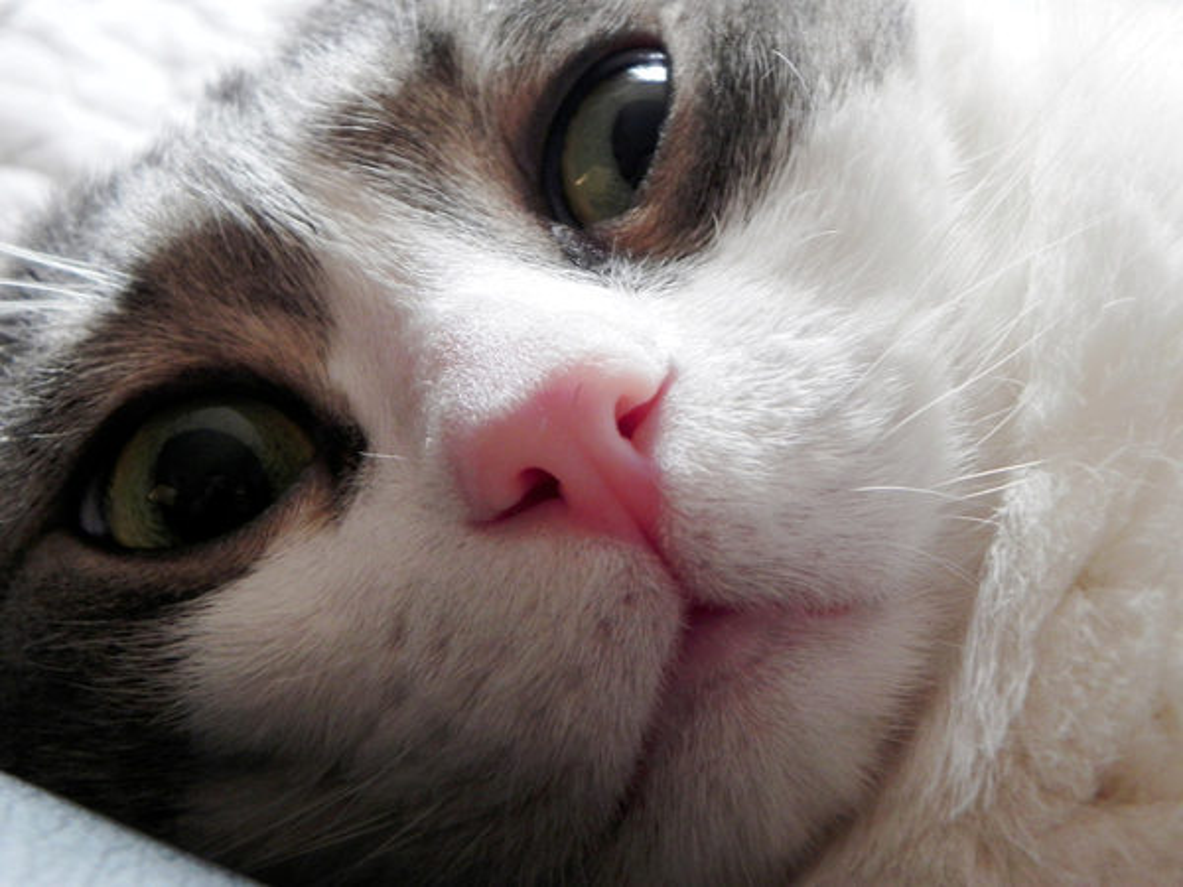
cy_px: 444
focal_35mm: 66
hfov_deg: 29.4
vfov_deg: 22.3
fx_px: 2256
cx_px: 592
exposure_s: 1/30
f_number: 3.5
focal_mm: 11.8
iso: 352
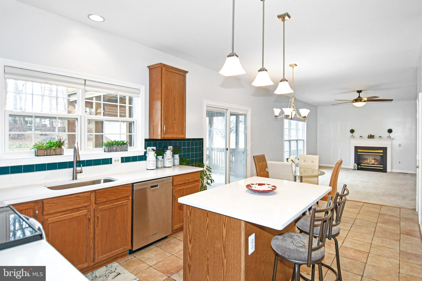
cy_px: 140
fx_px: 211
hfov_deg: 90.0
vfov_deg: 67.4
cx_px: 211
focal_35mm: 18
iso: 360
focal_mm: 12
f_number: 4
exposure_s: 1/60
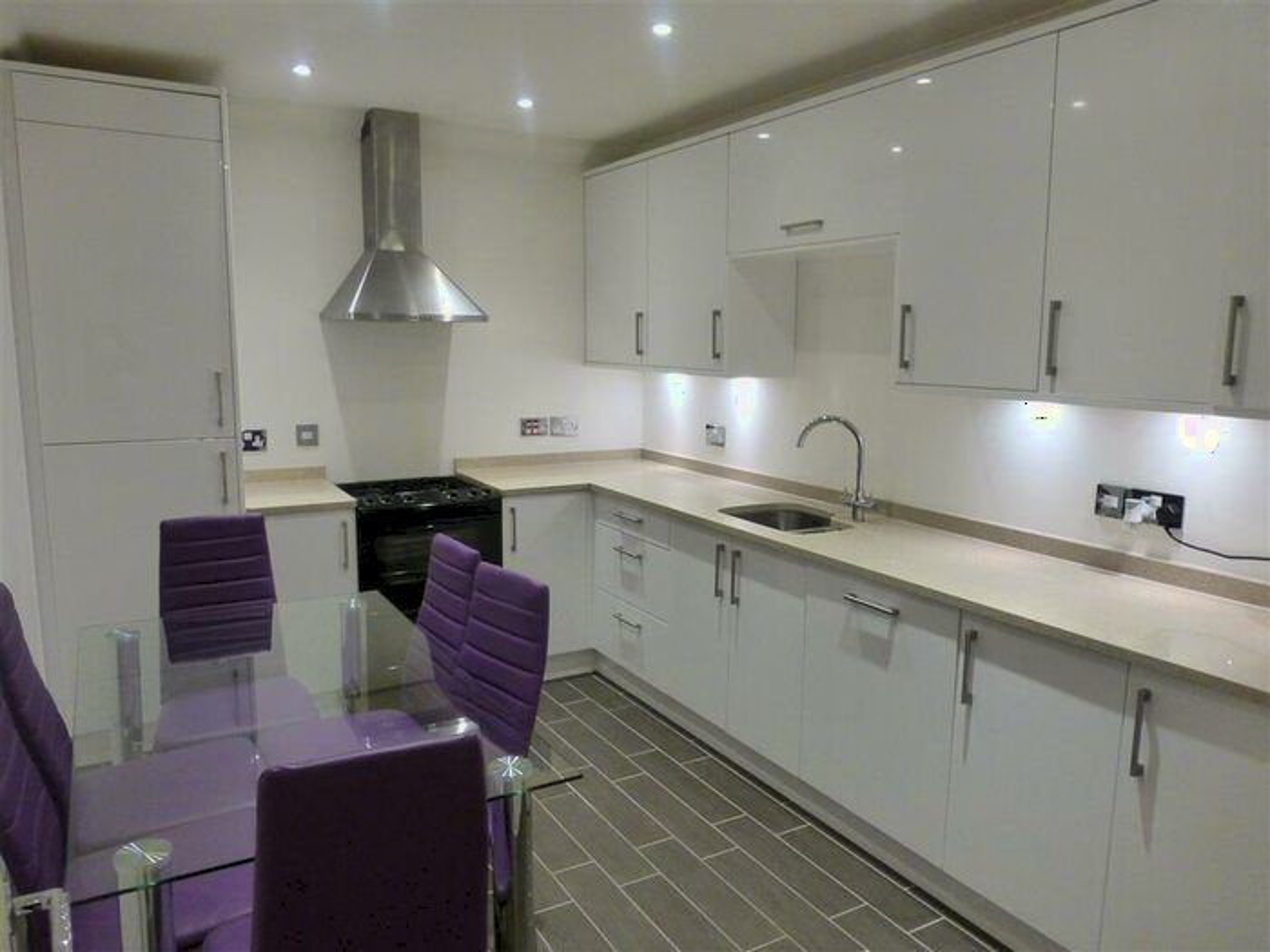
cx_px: 635
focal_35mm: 24
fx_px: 881
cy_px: 476
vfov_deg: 56.8
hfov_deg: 71.6
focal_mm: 4.3
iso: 400
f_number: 3.3
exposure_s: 1/25
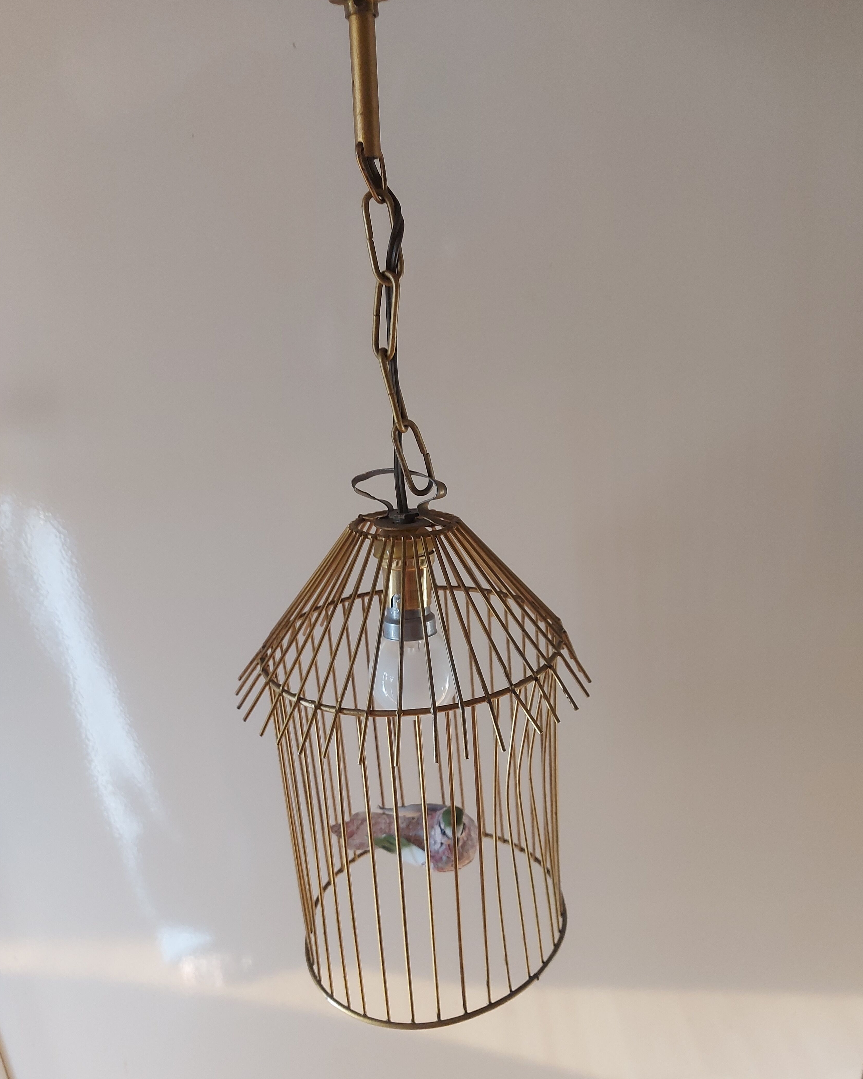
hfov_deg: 54.9
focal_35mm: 26
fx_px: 830
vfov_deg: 65.9
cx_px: 430
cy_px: 583
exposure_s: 1/50
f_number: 1.8
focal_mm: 5.23
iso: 125
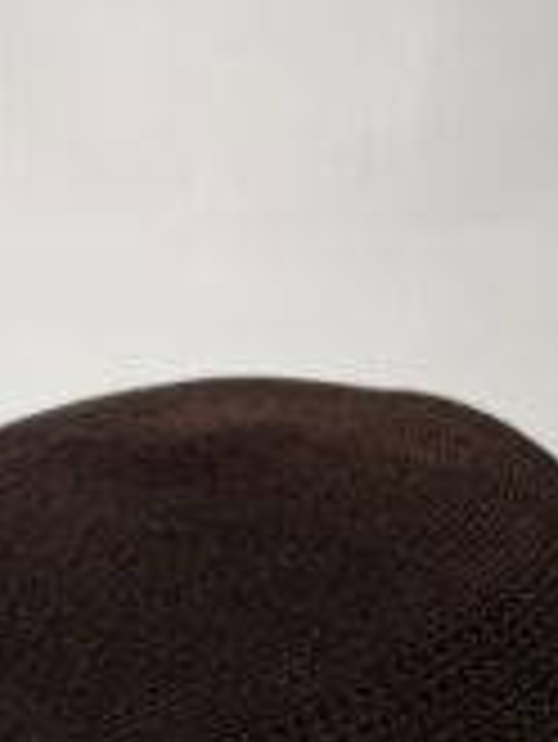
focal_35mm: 63
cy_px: 535
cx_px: 94
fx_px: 1352
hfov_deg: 22.9
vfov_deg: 30.3
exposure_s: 1/602
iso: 50
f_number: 1.6
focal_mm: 5.1
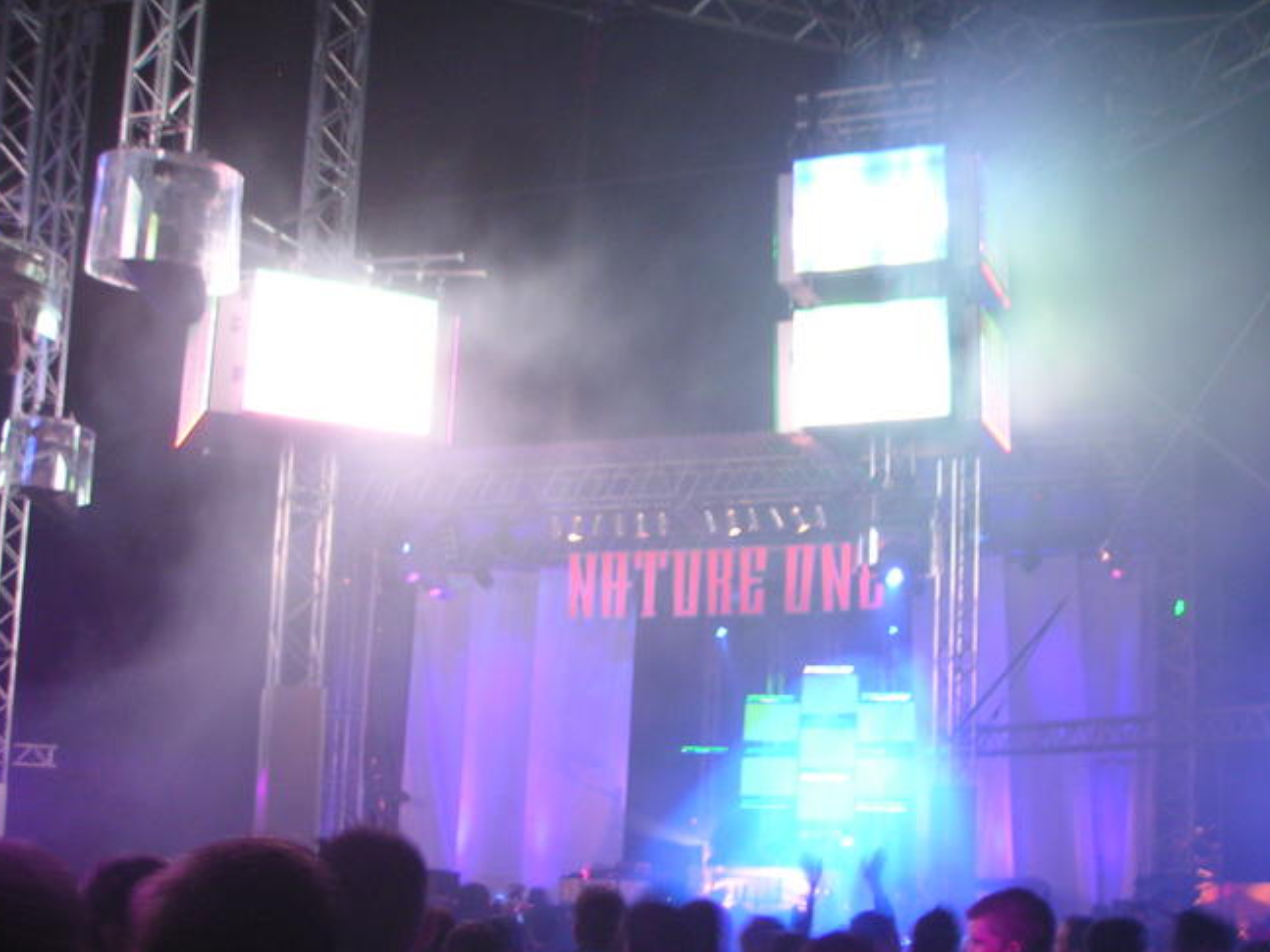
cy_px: 555
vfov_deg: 30.8
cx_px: 728
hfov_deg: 40.3
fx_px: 1724
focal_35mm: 47
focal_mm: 6
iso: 100
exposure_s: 1/4
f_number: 2.8
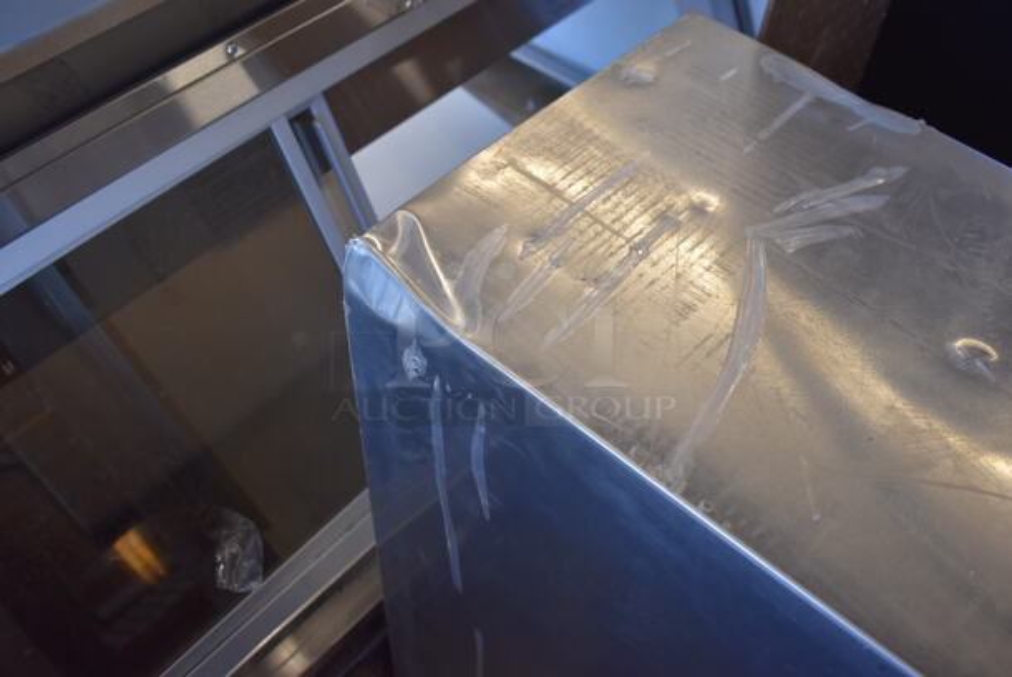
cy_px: 338
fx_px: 971
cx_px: 506
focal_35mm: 34
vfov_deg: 38.4
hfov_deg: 55.1
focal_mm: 23
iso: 800
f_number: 3.8
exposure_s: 1/200
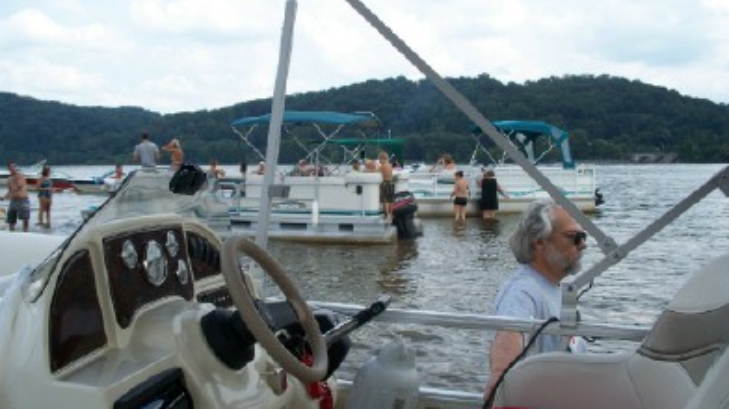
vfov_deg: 29.6
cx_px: 362
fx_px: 773
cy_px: 162
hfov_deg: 50.5
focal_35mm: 40
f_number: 2.8
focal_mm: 7.54
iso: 64
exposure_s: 1/500
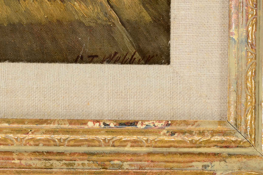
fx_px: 1994
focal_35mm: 273
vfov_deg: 5.0
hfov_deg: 7.5
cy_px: 167
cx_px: 173
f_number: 11
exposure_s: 1/160
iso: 200
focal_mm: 92
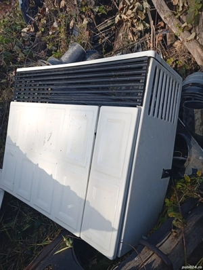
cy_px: 135
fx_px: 210
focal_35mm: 27
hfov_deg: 51.5
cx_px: 102
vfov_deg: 65.2
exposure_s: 1/326
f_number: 1.8
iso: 52
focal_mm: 3.98
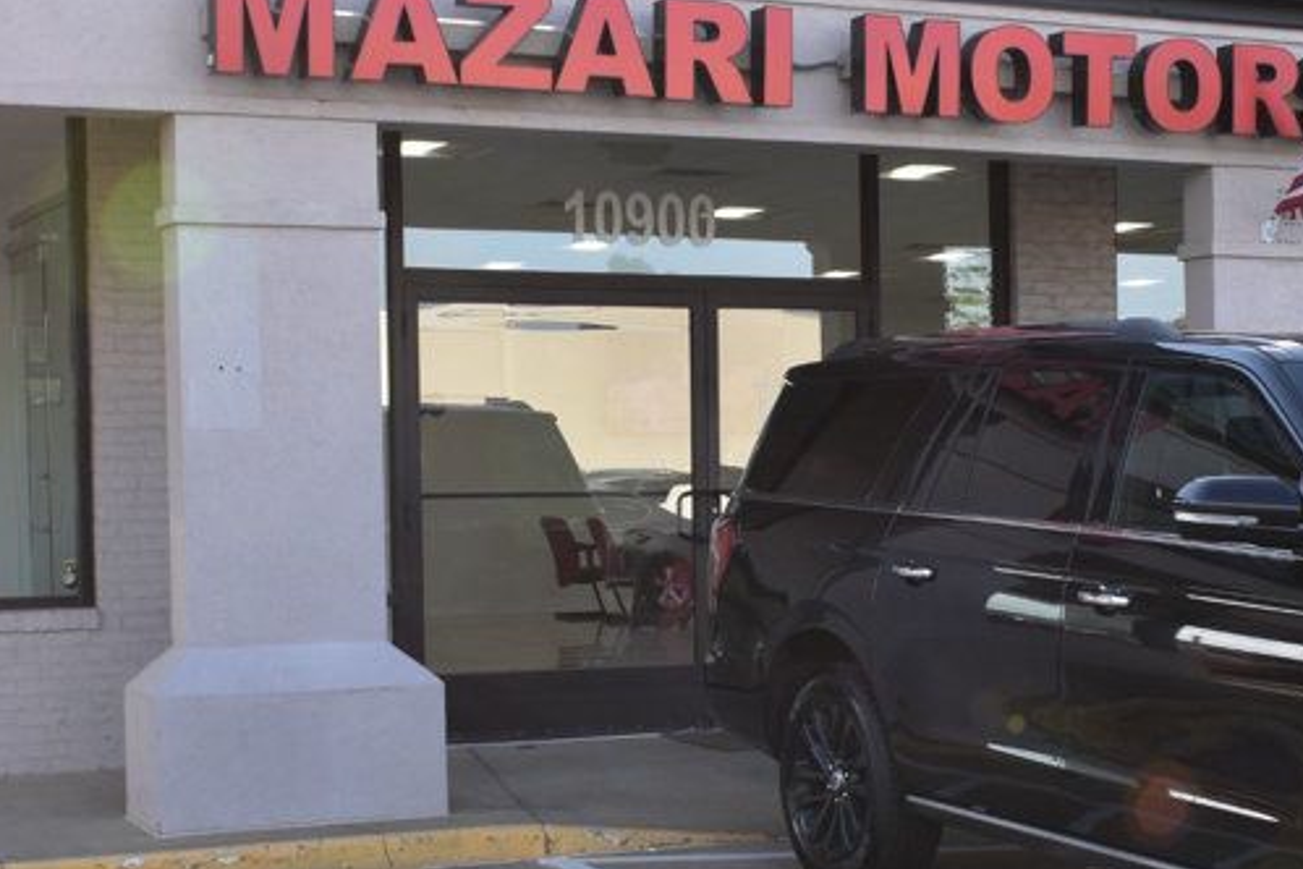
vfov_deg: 18.3
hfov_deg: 27.2
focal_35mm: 74
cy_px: 612
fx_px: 2678
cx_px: 856
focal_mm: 24
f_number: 10
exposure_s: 1/200
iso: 400
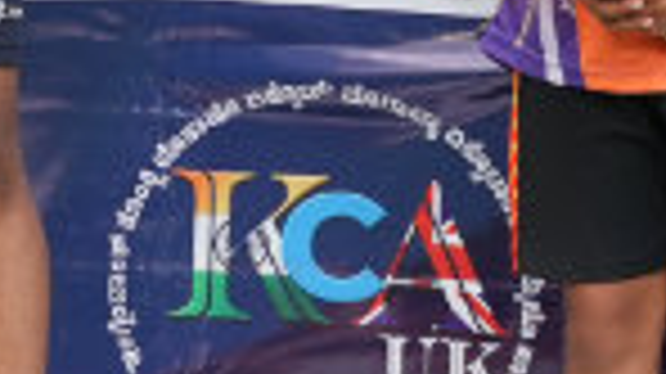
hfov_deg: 8.5
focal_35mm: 250
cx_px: -112
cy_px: 61
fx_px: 4418
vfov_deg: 4.8
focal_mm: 34.6
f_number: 2.8
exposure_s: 1/800
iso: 250
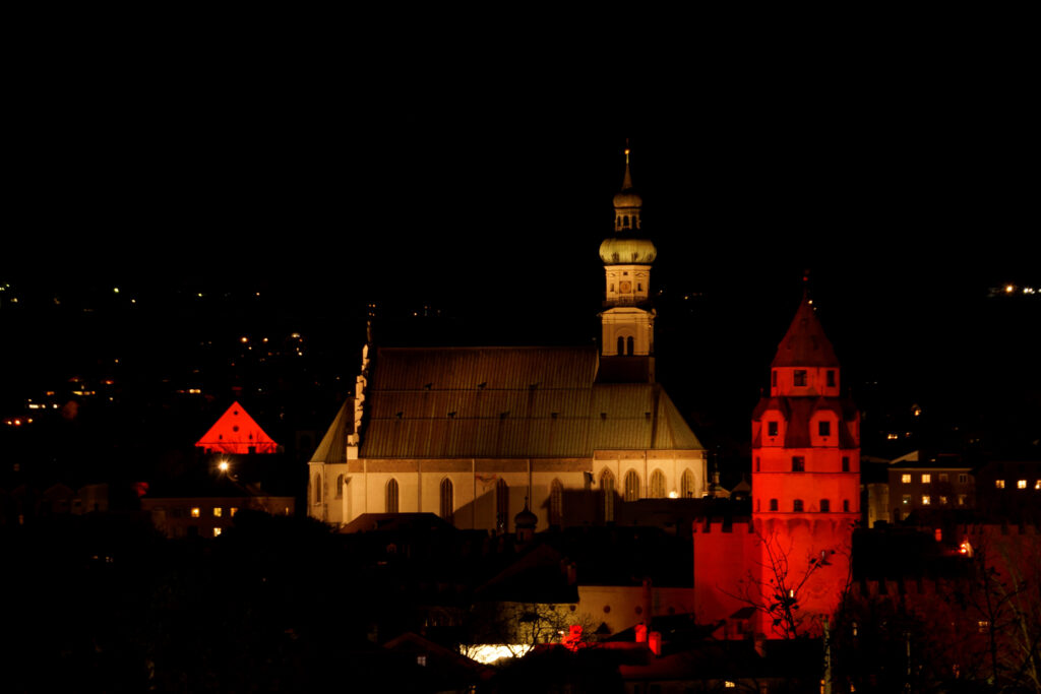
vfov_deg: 9.2
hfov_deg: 13.7
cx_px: 520
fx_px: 4338
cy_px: 347
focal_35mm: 150
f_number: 8
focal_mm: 100
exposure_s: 15
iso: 100
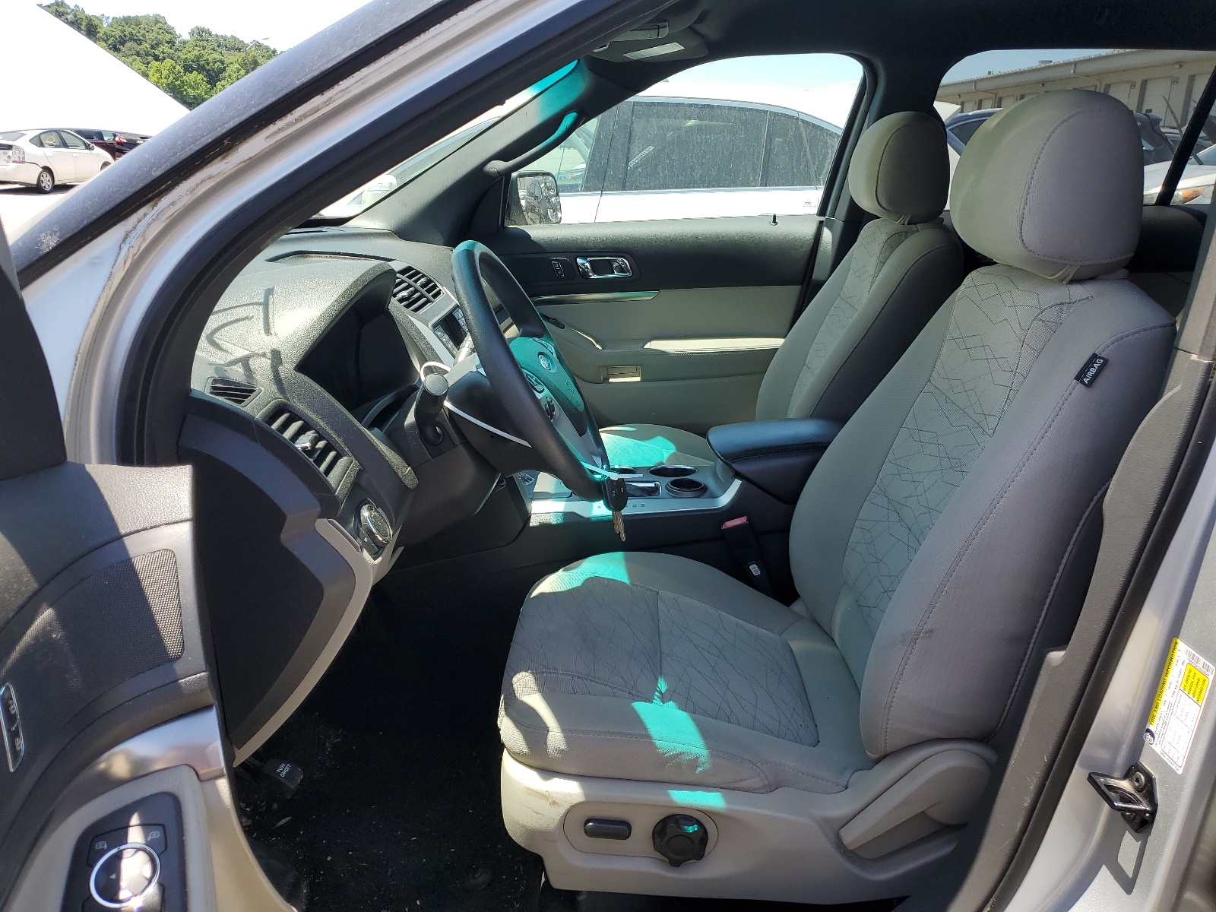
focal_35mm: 26
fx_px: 913
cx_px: 608
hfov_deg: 67.3
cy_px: 456
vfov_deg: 53.1
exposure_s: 1/1000
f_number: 1.5
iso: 50
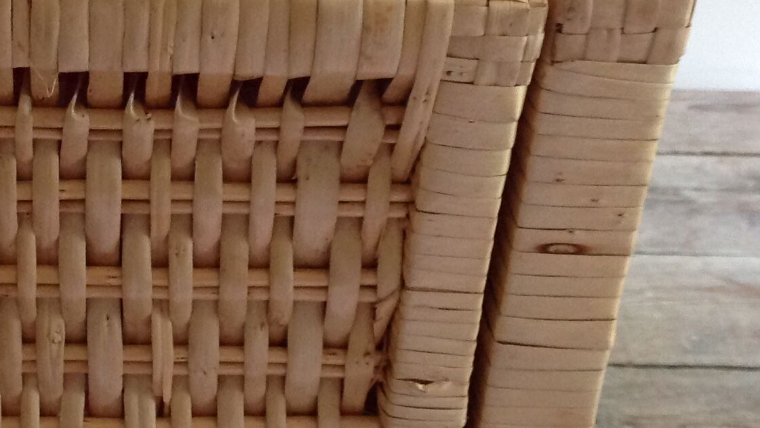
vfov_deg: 13.8
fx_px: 1774
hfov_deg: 23.9
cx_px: 179
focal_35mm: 88
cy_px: 235
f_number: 2.4
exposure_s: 1/15
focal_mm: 4.28
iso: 200
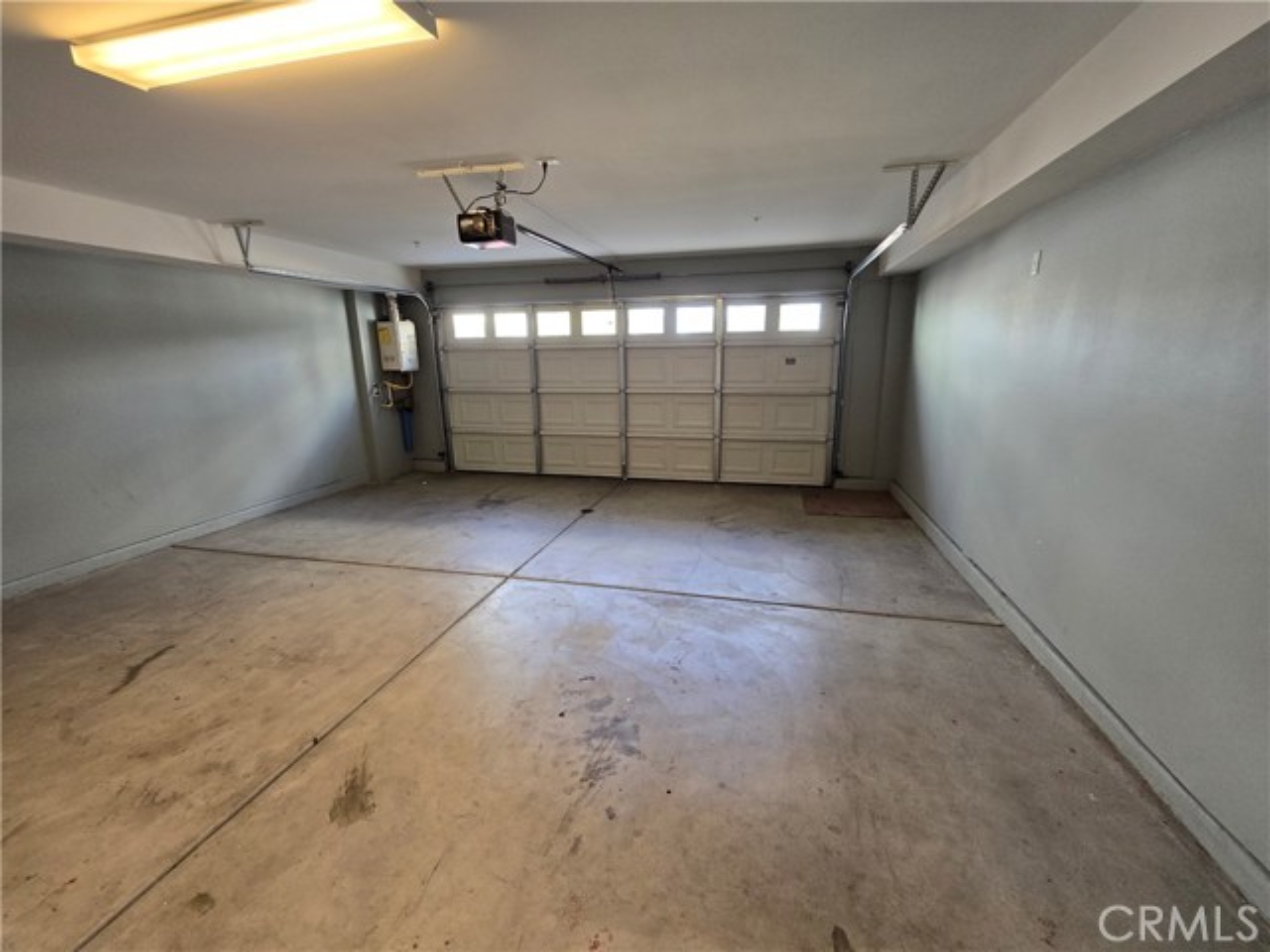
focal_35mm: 13
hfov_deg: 106.2
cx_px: 635
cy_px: 476
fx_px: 477
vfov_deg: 89.9
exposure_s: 1/60
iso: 160
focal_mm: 2.2
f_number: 2.2
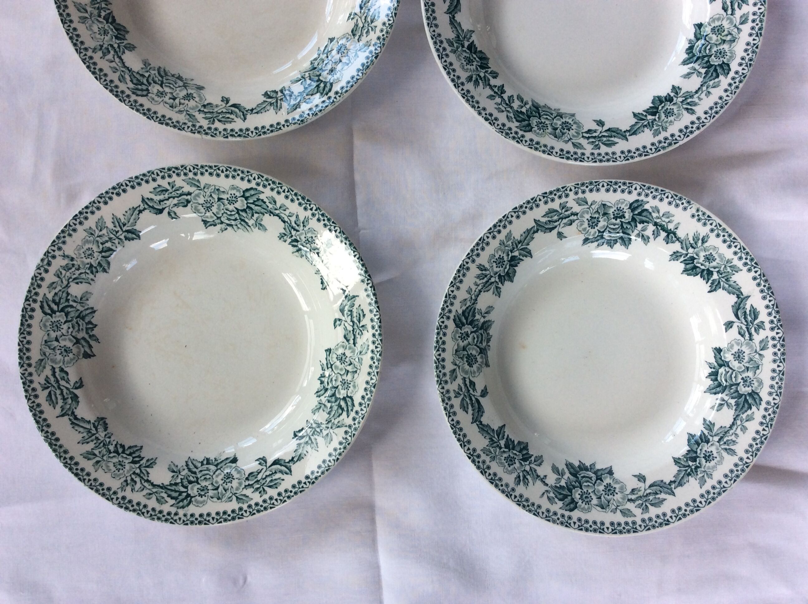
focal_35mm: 32
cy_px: 302
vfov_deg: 44.1
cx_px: 404
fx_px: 746
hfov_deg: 56.9
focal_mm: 3.3
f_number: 2.4
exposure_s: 1/125
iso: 32
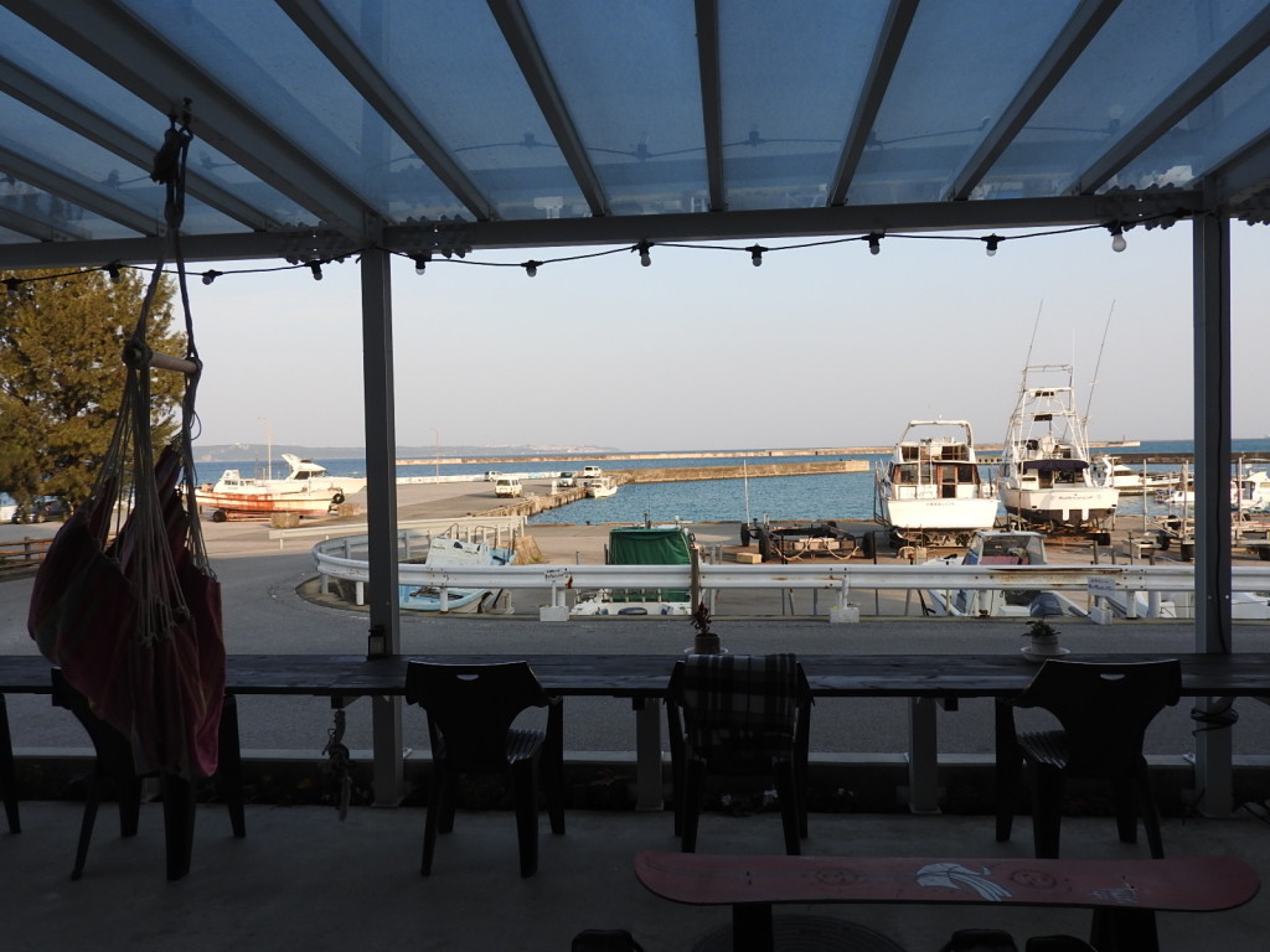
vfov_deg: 49.7
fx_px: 1027
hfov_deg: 63.4
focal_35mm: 28
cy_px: 476
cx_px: 635
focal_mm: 5
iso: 100
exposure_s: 1/500
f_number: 3.5
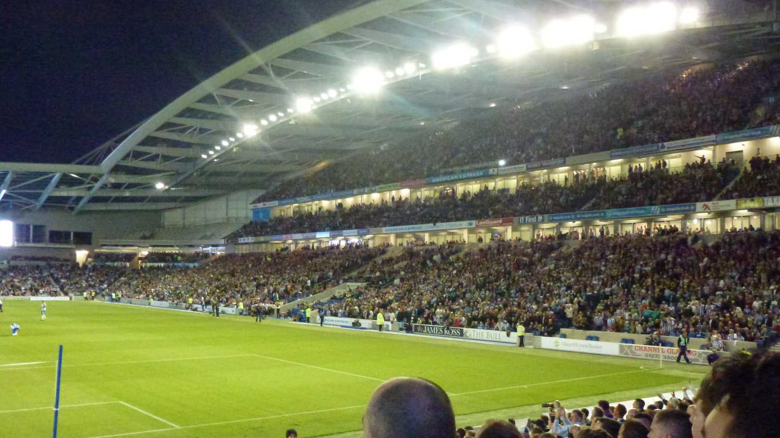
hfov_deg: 59.5
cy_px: 254
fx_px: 682
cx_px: 389
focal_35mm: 33
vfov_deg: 35.5
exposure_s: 1/80
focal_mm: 5.4
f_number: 3.5
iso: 1600
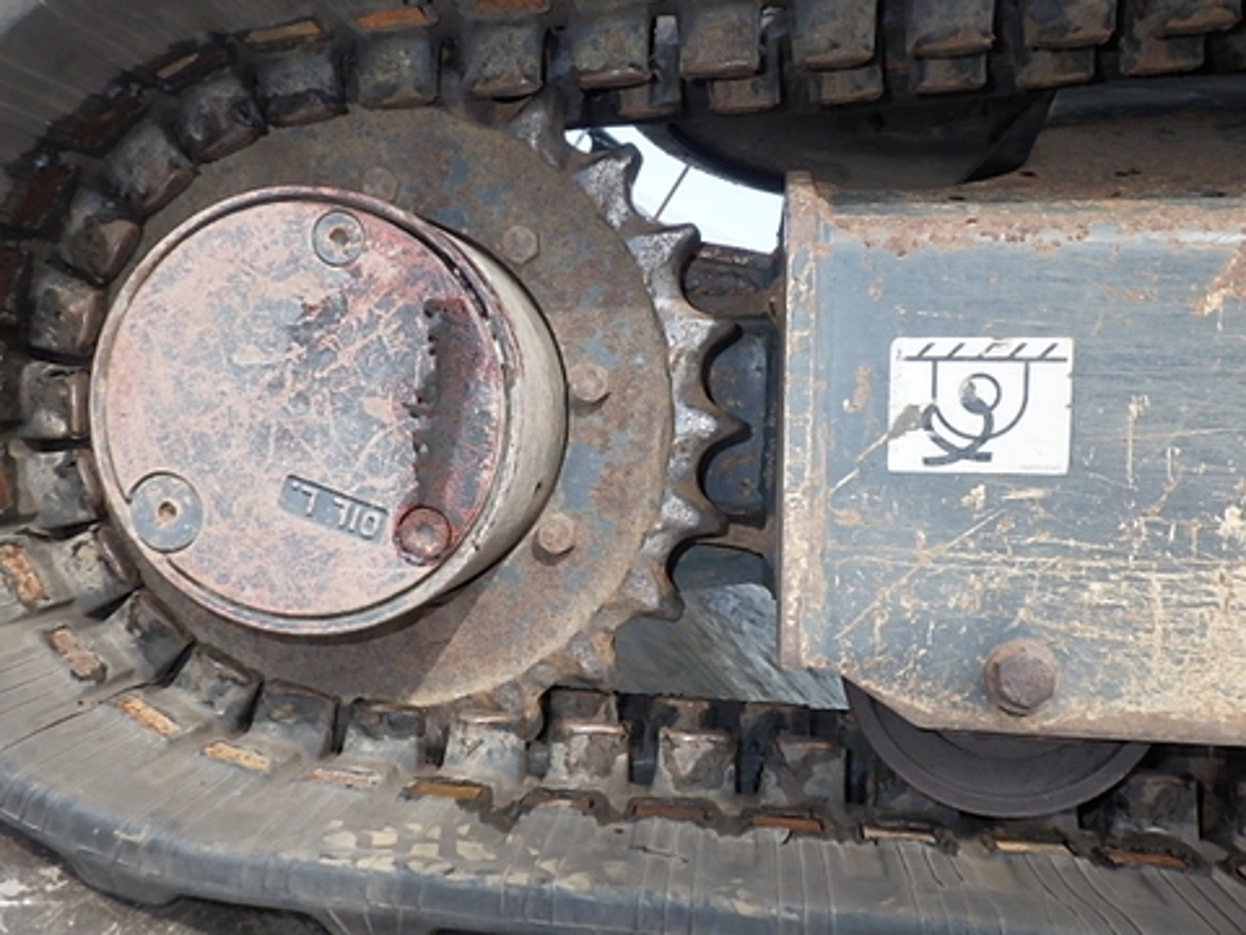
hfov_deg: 63.4
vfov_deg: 49.7
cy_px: 468
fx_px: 1008
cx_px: 623
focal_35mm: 28
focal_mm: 5
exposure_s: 1/400
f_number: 4.2
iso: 250
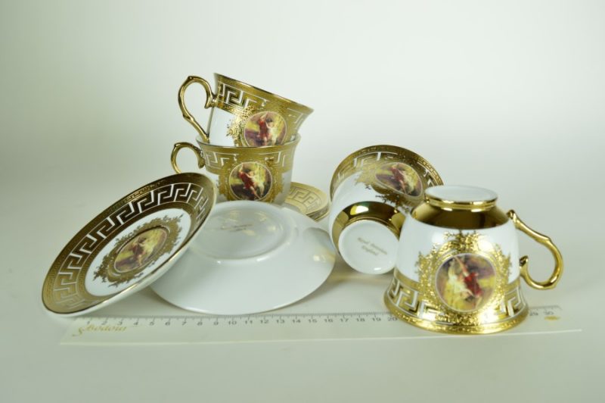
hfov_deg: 53.2
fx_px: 604
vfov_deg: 36.8
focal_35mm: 36
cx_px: 302
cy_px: 202
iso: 100
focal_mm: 24
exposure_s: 1/125
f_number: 6.3
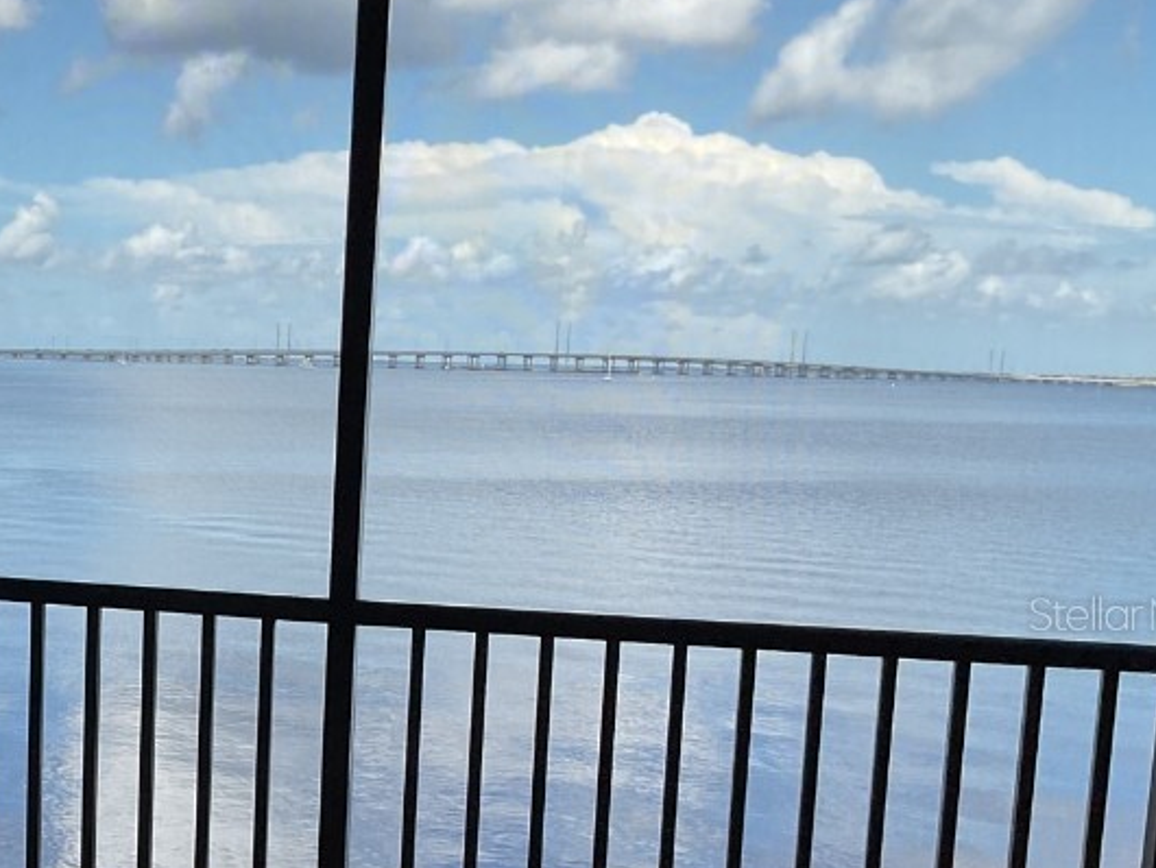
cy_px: 613
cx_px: 118
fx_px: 1871
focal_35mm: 56
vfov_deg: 25.9
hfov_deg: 32.6
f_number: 1.8
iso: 16
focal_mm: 3
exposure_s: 1/1035
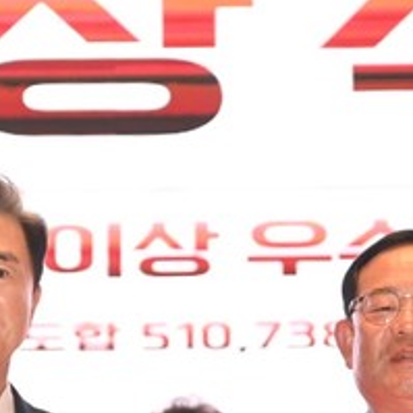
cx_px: 144
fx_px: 2241
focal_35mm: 166
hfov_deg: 10.5
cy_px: 387
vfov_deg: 10.5
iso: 800
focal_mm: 50
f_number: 3.2
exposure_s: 1/250
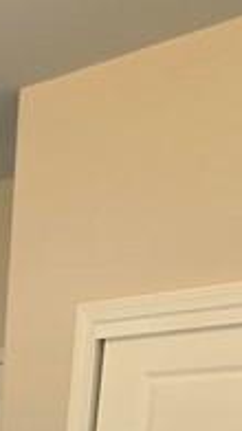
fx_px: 846
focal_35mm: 74
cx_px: -246
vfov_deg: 20.5
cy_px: 770
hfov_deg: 13.8
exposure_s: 1/60
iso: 160
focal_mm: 2.2
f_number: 1.9
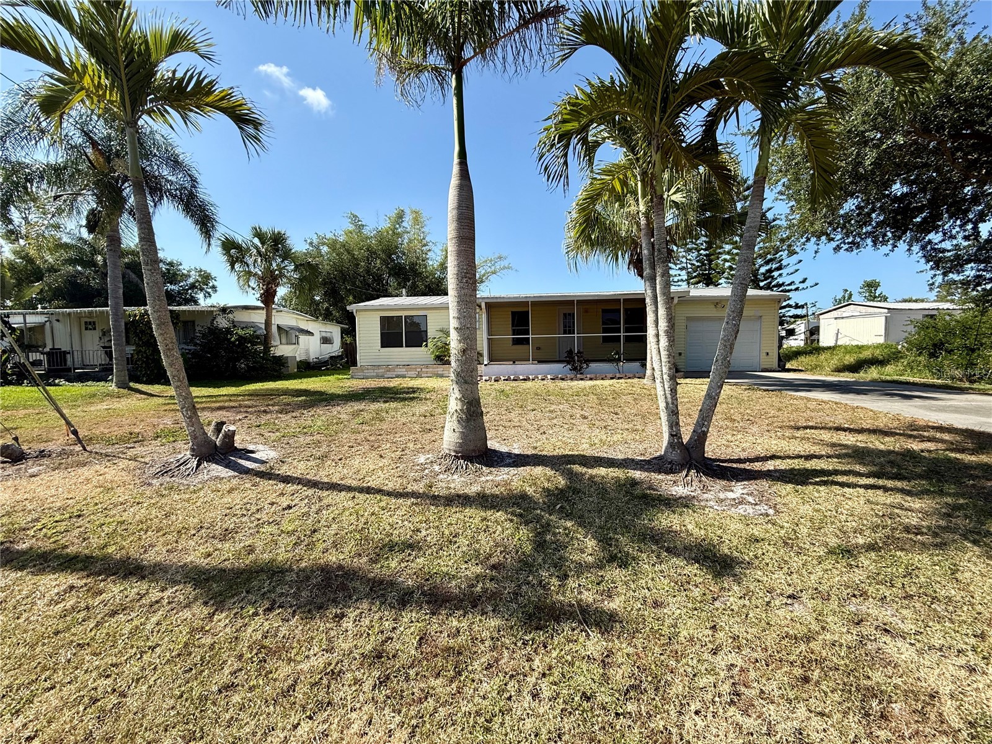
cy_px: 372
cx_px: 496
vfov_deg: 85.7
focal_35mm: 14
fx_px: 401
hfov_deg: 102.1
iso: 50
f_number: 2.2
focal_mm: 2.22
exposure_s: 1/1368
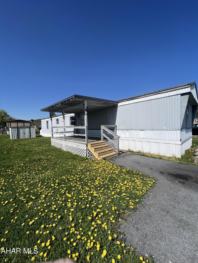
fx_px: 99
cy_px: 132
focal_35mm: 13
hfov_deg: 89.9
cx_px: 99
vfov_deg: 106.2
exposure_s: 1/1410
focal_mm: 1.57
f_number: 1.8
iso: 32
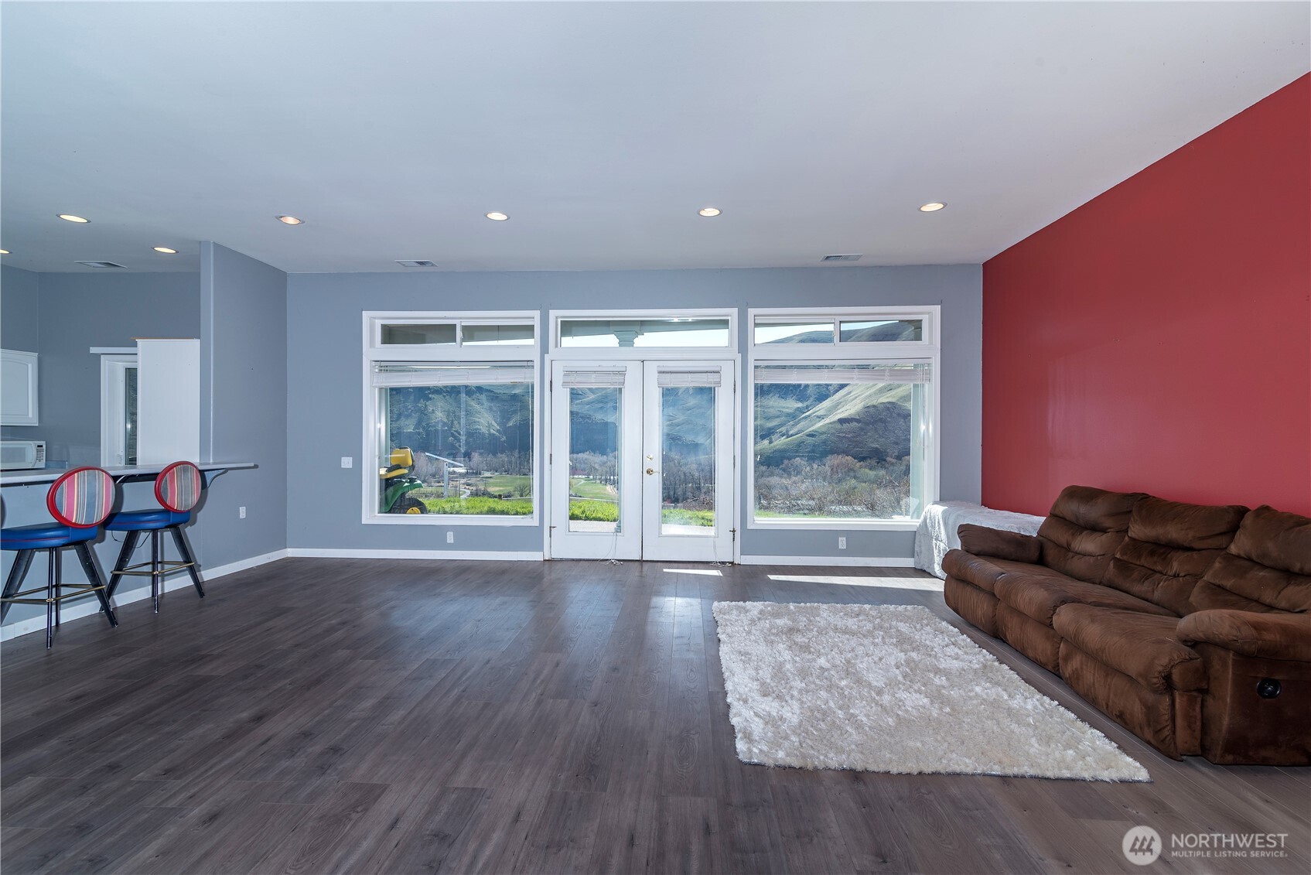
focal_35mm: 16
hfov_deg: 96.7
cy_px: 438
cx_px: 656
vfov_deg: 73.8
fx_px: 583
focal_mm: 16
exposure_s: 1/160
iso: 200
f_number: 10
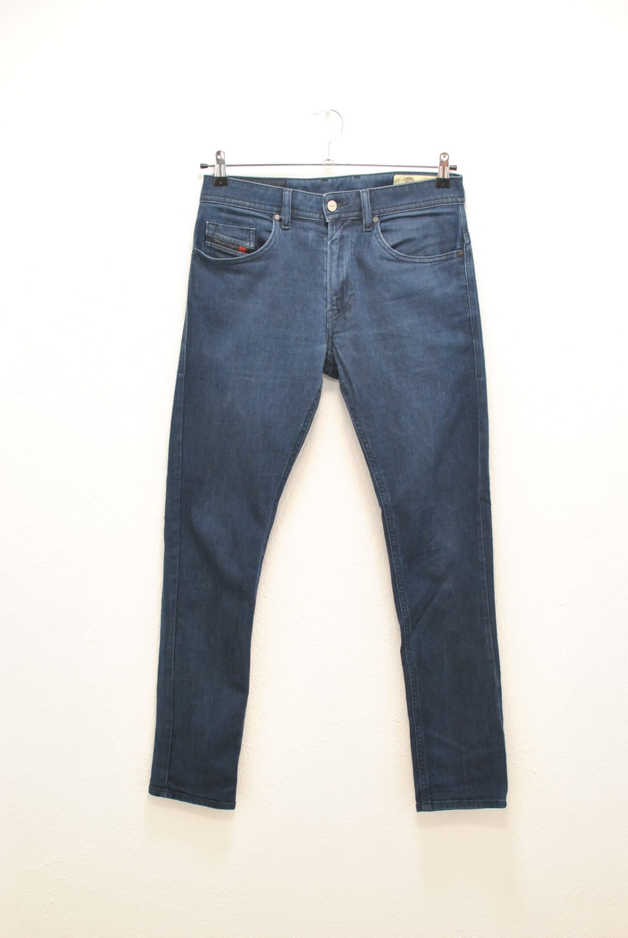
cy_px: 469
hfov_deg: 25.8
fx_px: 1370
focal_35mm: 52
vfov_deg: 37.8
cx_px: 314
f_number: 4
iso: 800
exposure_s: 1/80
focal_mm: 35
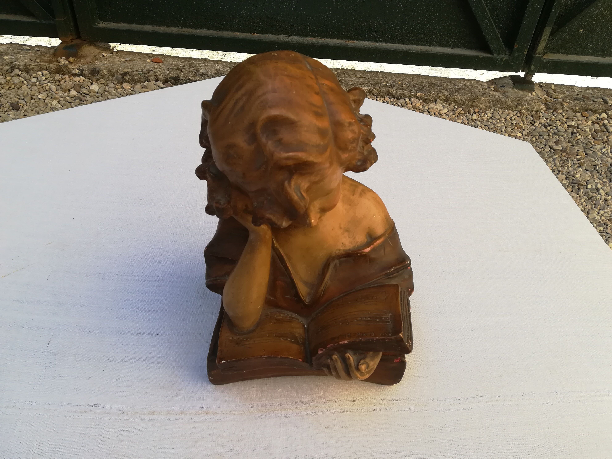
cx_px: 306
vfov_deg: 53.1
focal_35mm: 26
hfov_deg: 67.3
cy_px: 230
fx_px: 460
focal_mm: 3.83
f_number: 2.2
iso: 50
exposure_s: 1/394
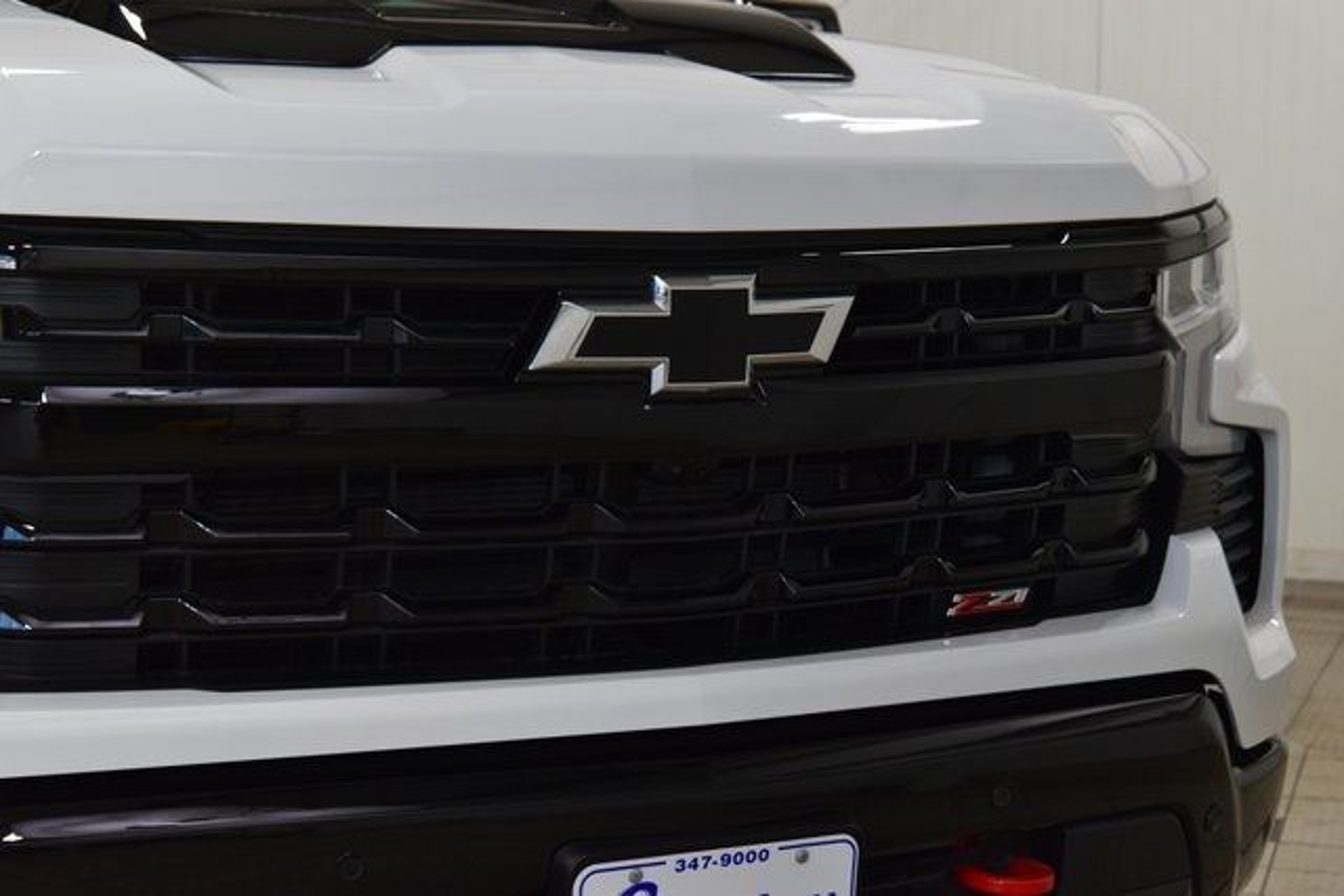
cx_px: 672
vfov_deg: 17.5
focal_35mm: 78
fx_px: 2912
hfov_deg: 26.0
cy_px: 448
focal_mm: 52
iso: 1600
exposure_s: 1/60
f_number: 8
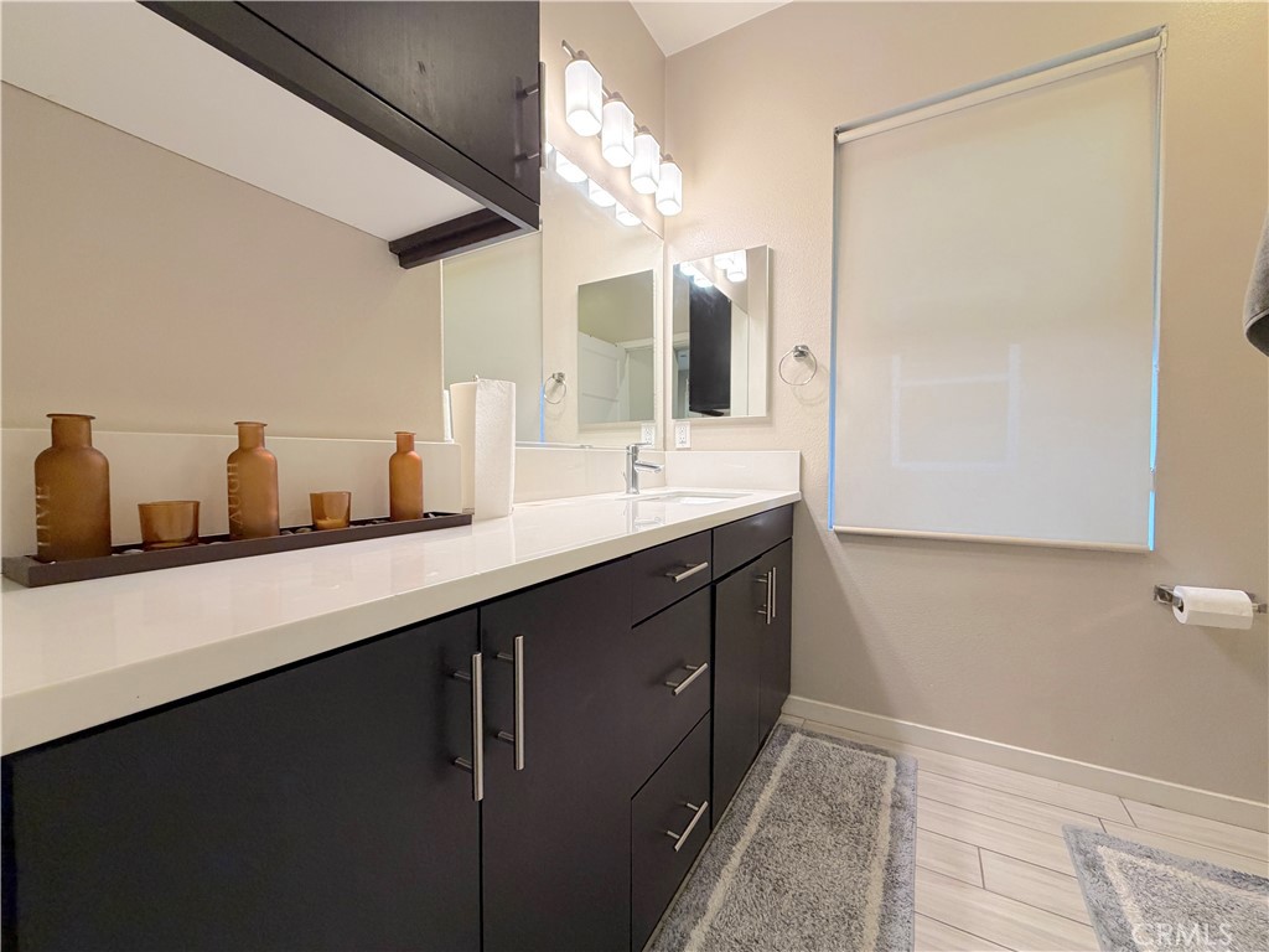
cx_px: 634
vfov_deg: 85.7
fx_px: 513
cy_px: 476
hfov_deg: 102.1
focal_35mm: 14
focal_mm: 2.22
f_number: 2.2
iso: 250
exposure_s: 1/120
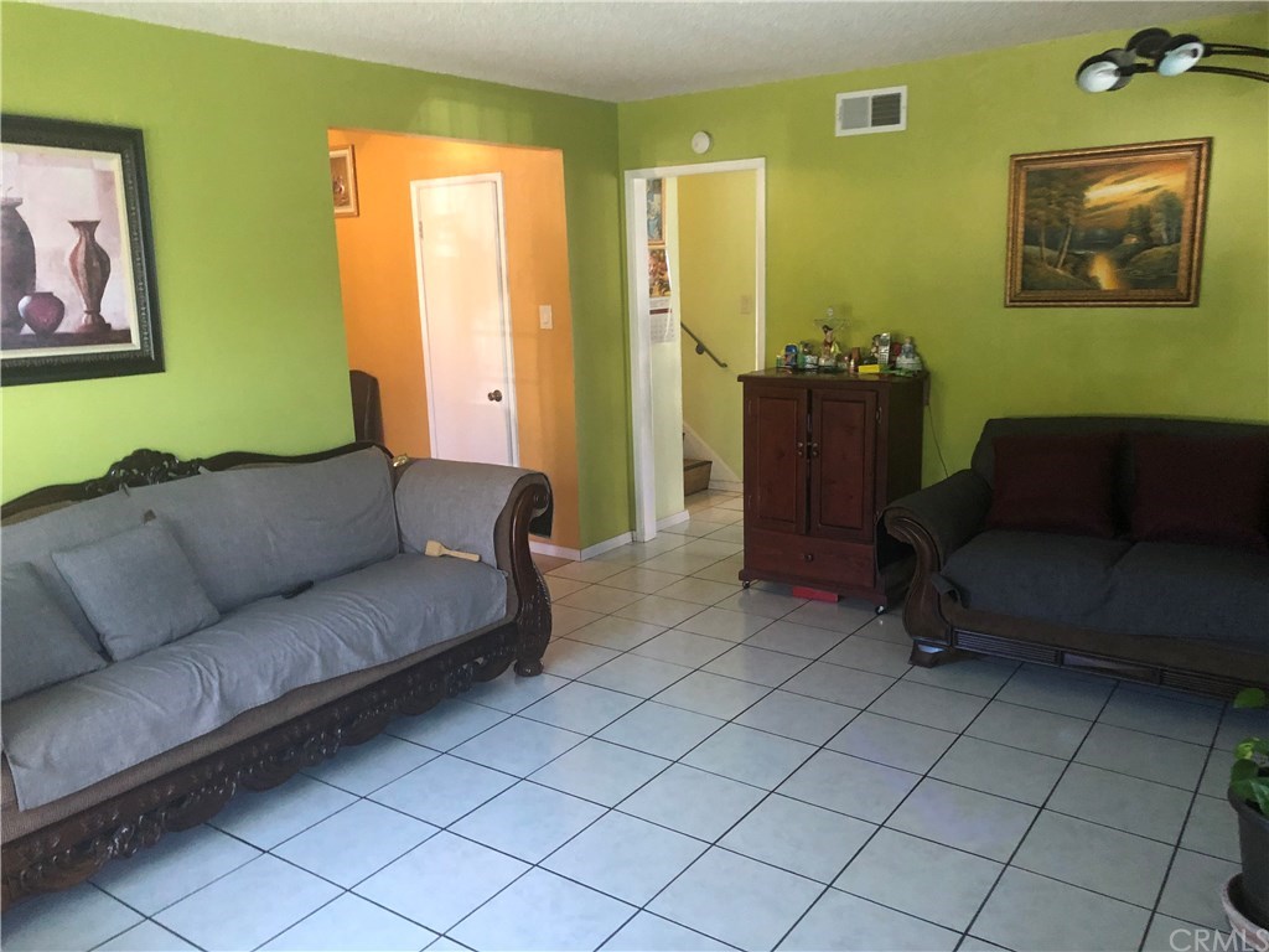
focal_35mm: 28
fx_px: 1026
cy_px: 476
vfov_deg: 49.7
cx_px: 634
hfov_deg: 63.4
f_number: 1.8
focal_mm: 3.99
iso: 100
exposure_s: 1/11
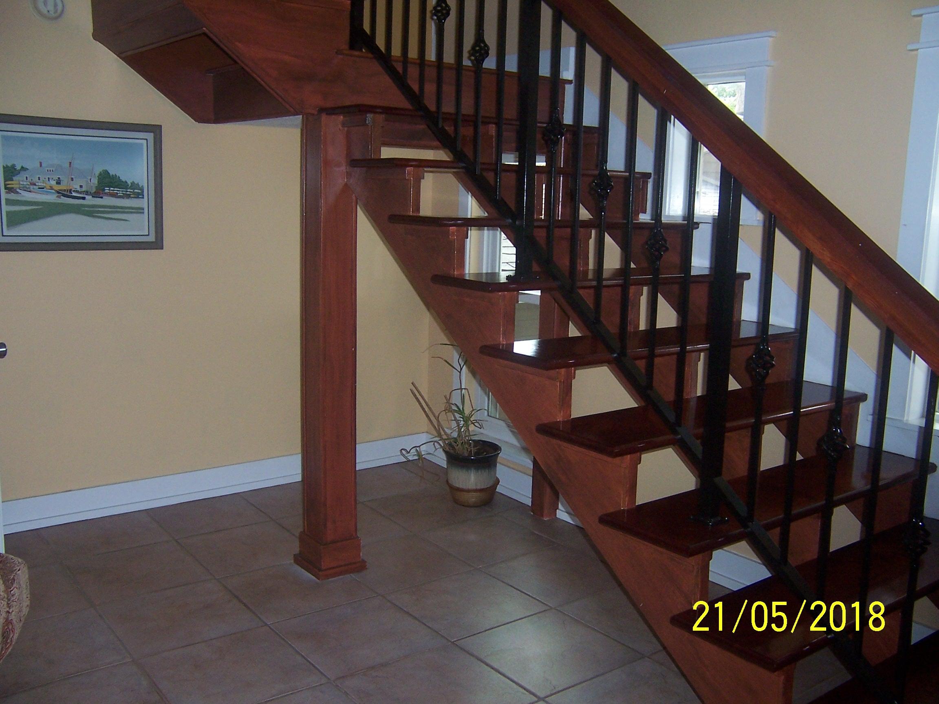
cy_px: 352
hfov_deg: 55.4
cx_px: 470
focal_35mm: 33
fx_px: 895
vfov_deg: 42.9
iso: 140
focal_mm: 5.5
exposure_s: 1/60
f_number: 2.8
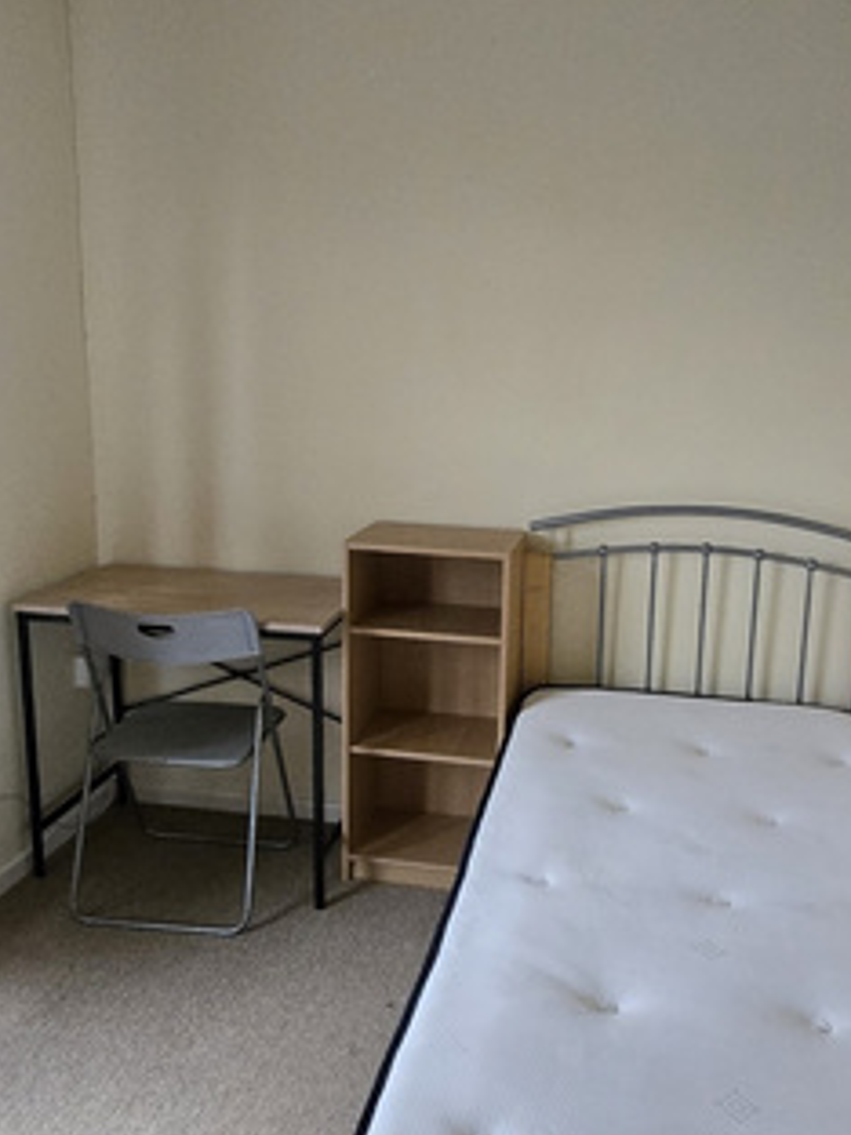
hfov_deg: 46.7
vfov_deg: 60.0
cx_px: 484
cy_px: 553
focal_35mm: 30
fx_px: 983
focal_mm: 1.7
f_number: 2.2
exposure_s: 1/100
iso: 500
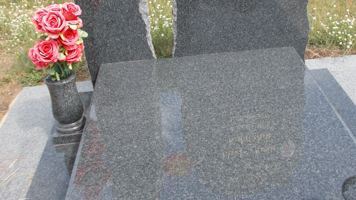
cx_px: 214
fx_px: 425
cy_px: 63
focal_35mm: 45
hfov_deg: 45.2
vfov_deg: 26.3
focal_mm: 4.6
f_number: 3.2
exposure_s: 1/400
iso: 80
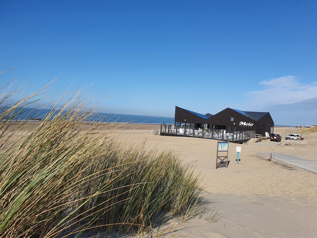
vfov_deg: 53.1
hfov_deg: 67.3
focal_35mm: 26
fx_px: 238
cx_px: 158
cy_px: 119
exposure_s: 1/2656
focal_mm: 4.32
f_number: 2.4
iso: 50
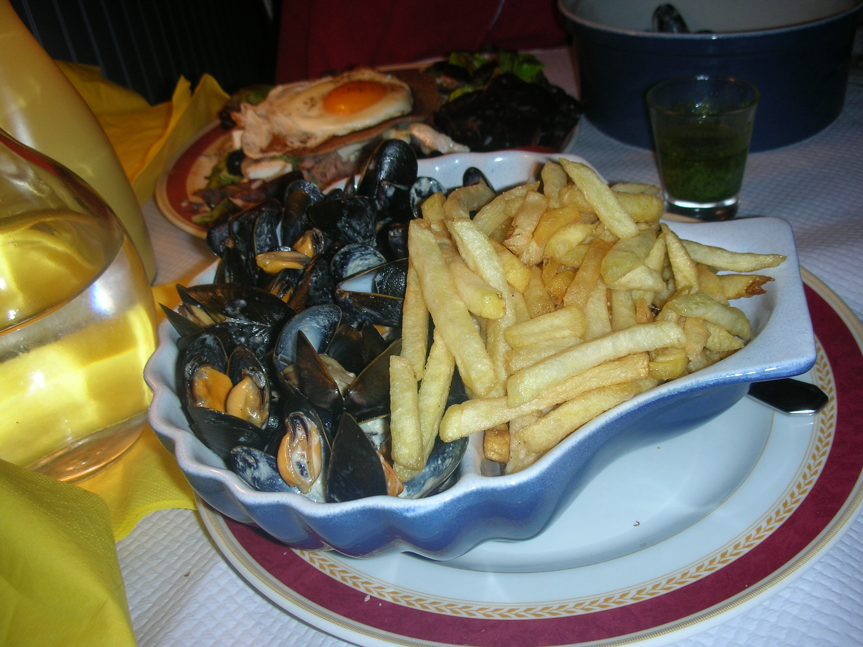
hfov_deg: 52.6
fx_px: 873
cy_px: 324
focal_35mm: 35
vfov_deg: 40.7
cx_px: 432
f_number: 3
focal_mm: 5.8
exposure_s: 1/60.1
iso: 50
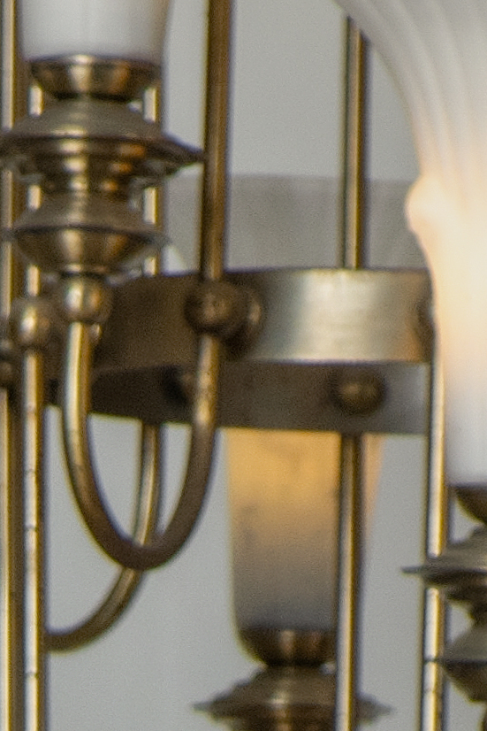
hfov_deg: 2.2
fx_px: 12717
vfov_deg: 3.2
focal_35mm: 627
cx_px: -608
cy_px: 2590
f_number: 8
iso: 400
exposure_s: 1/125
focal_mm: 55
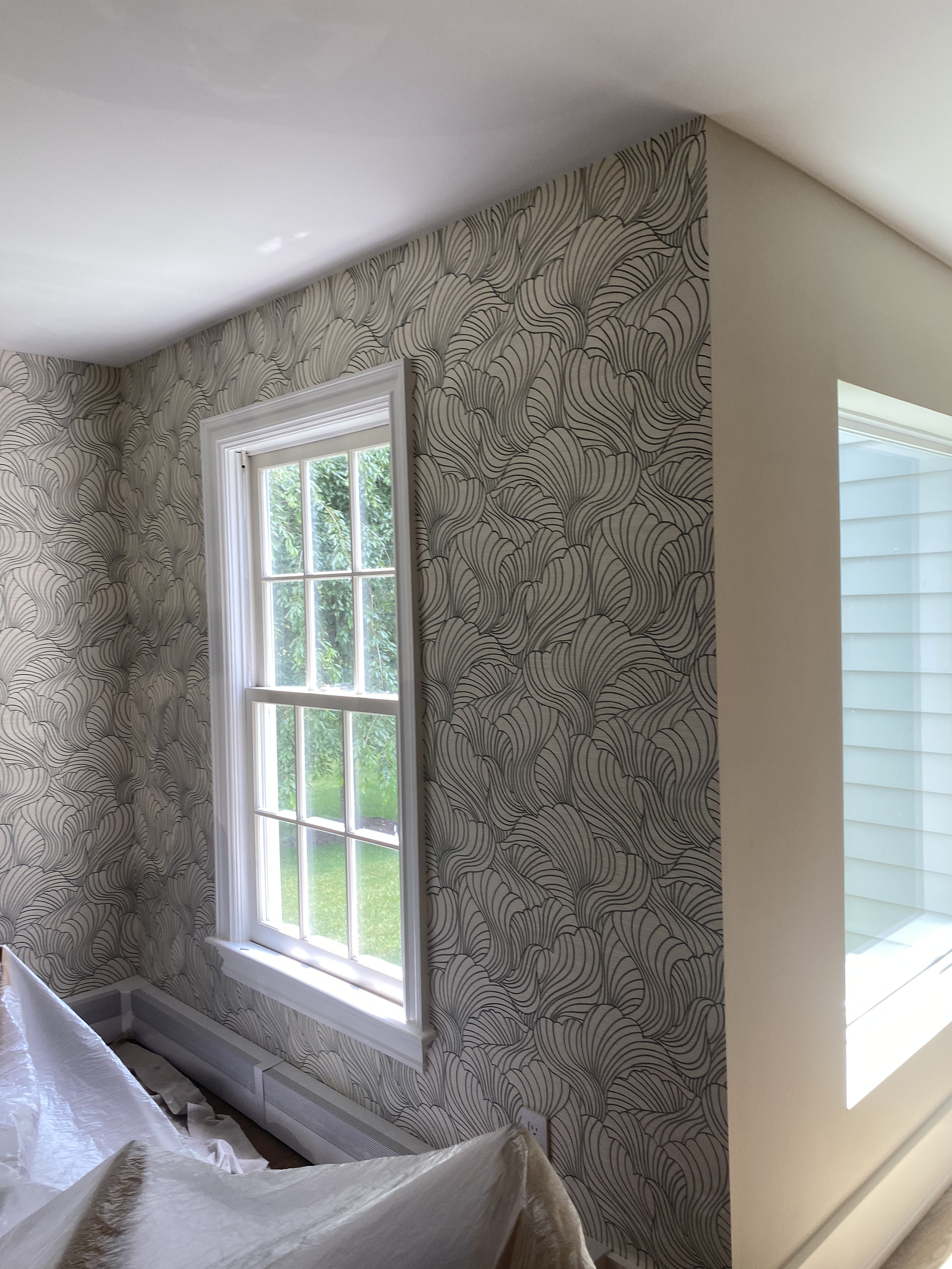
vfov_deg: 67.3
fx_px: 953
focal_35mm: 26
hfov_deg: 53.1
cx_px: 476
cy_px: 634
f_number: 1.8
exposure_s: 1/120
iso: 40
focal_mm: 4.25
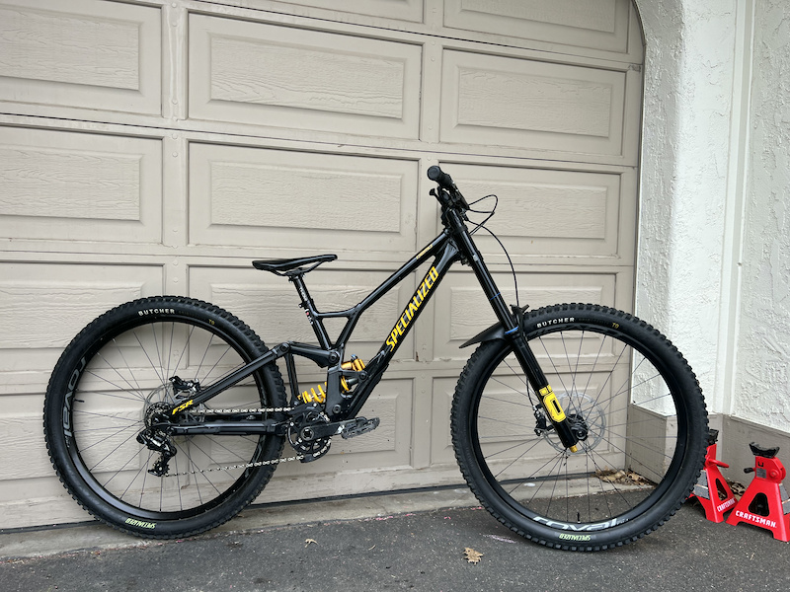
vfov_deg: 53.1
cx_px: 395
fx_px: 593
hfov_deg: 67.3
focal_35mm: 26
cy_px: 296
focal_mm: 5.7
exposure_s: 1/153
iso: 40
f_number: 1.5
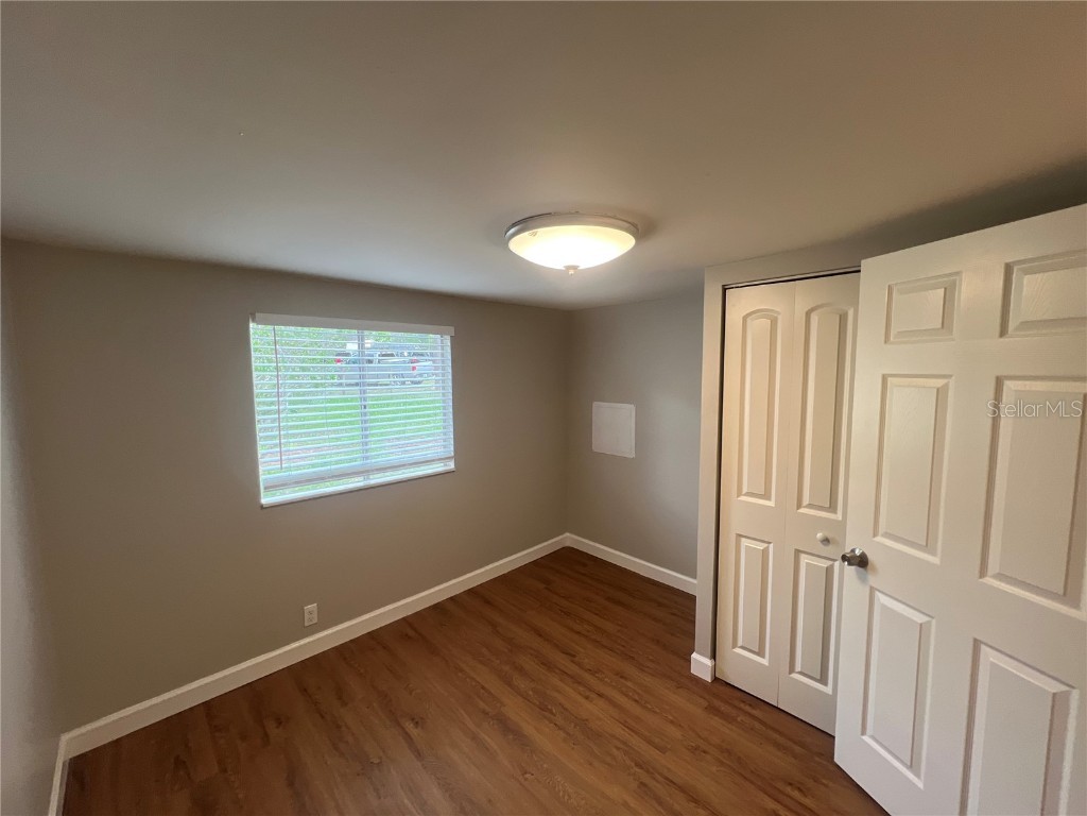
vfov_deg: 89.9
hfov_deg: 106.2
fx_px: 408
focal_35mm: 13
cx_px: 544
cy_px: 408
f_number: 1.8
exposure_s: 1/120
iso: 64
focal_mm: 1.57
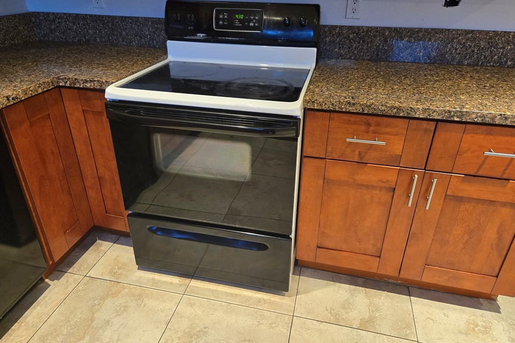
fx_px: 358
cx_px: 262
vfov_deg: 51.2
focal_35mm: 25
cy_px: 153
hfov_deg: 71.5
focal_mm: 5.4
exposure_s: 1/120
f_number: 1.8
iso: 500
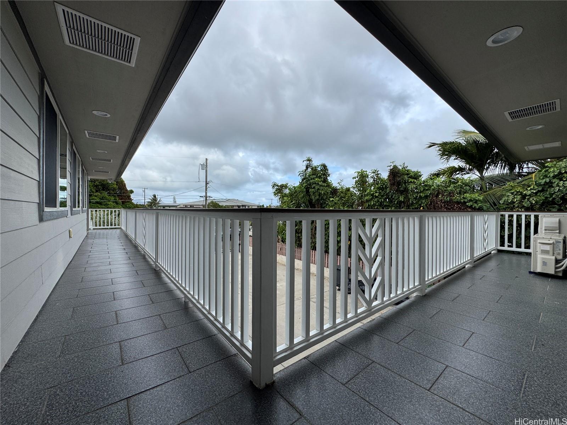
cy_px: 212
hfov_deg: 102.1
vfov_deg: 85.7
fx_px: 229
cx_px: 284
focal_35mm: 14
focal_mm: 2.22
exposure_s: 1/1346
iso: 40
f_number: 2.2
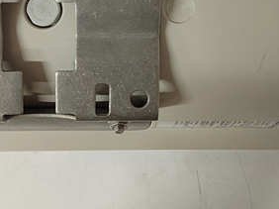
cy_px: 5
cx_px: 123
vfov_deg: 28.0
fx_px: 395
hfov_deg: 38.9
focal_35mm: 49
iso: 1356
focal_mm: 5.52
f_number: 1.9
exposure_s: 1/50
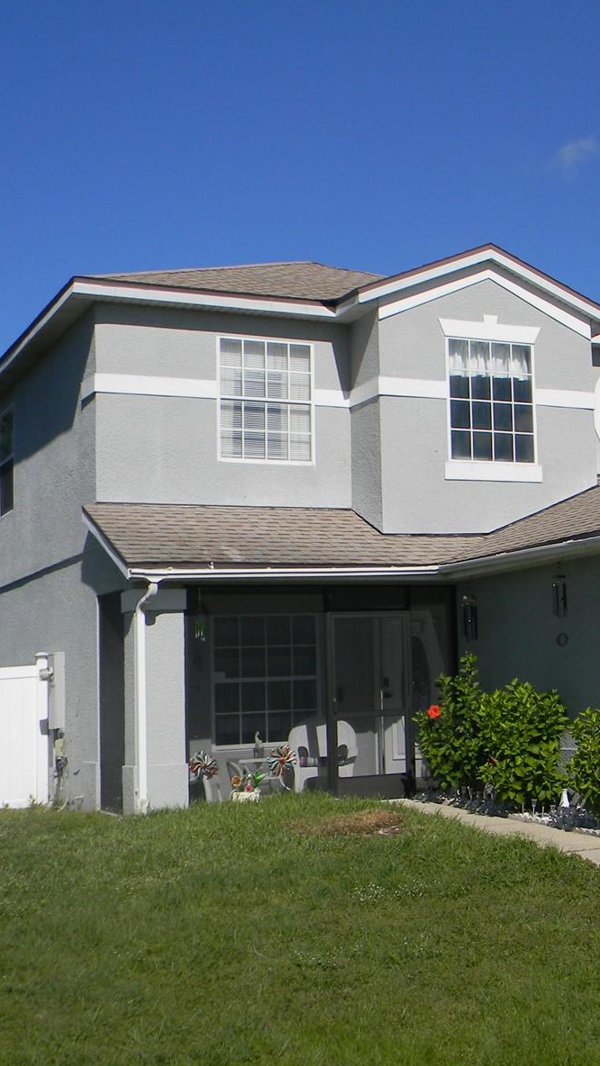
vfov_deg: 39.2
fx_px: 1499
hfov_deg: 21.7
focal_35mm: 53
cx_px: 623
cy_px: 530
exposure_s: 1/479
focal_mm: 6.4
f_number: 7.4
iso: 80
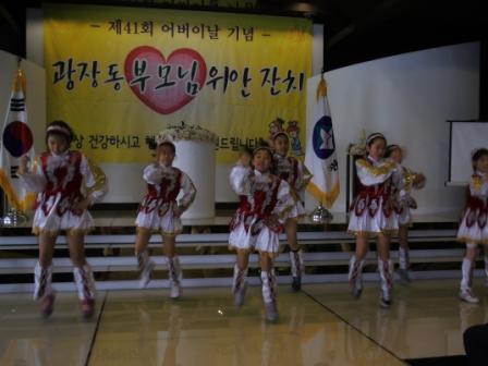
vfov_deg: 36.0
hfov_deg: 46.8
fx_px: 564
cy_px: 183
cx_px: 244
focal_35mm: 40
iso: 125
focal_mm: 7.15
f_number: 3.9
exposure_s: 1/40
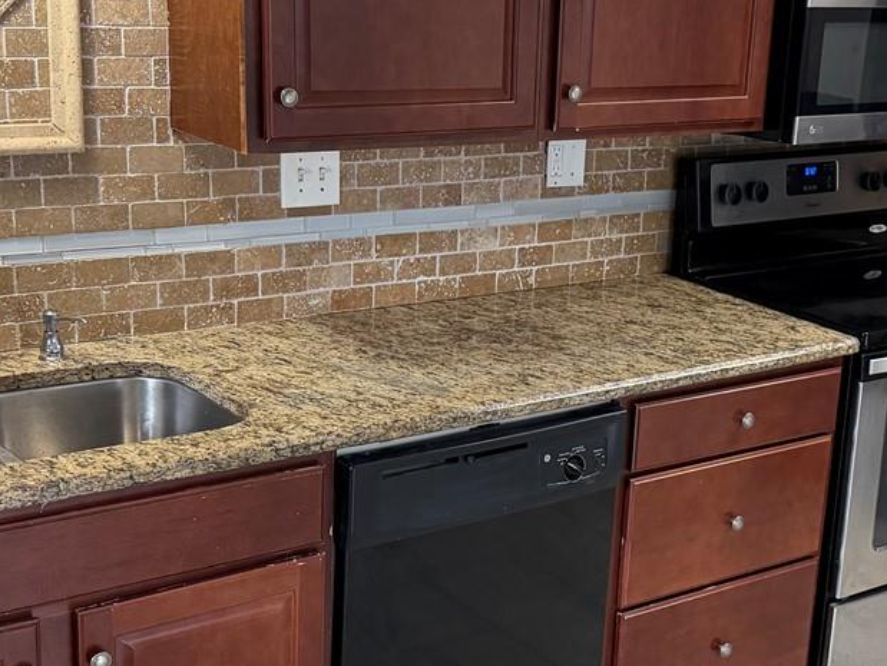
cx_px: 629
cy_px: 423
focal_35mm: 62
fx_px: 1590
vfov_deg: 23.6
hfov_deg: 30.8
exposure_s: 1/120
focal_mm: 6.76
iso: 250
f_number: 1.78
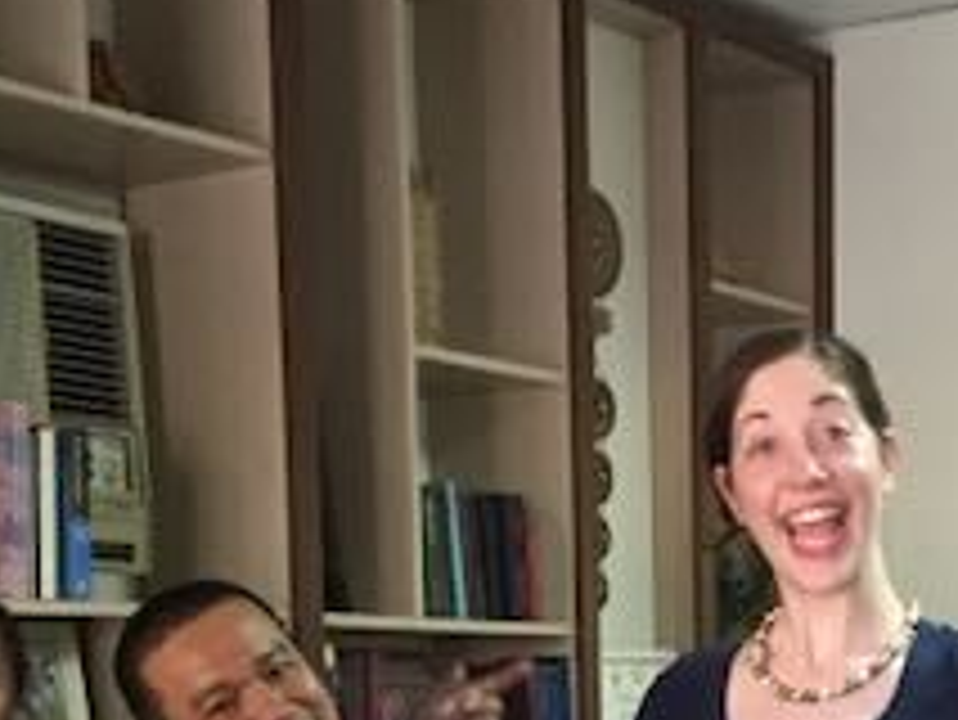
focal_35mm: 87
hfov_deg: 22.0
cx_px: 846
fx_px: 2409
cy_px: 976
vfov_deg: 16.0
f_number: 2.2
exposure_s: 1/24
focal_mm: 4.15
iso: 250
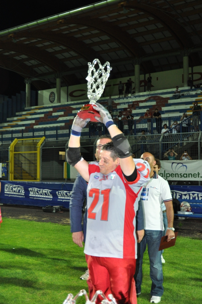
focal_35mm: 42
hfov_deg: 31.8
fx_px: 354
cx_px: 101
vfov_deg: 46.4
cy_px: 152
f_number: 3.8
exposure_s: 1/60
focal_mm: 28
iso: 800
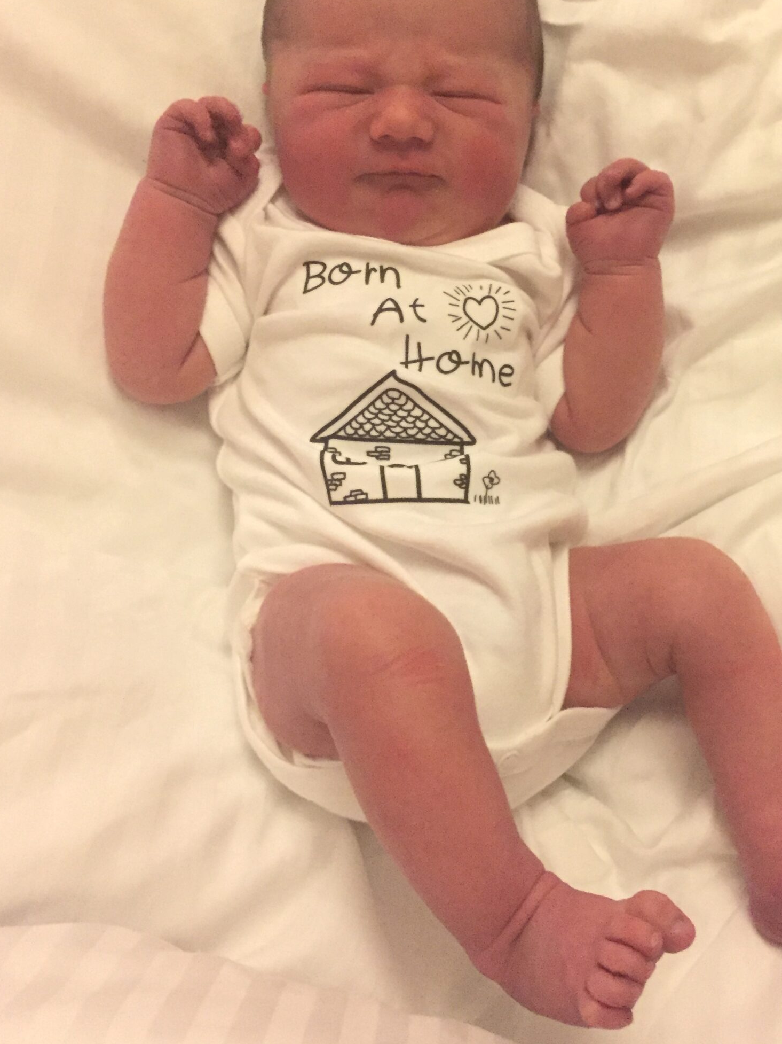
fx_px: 1145
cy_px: 447
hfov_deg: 37.5
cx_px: 483
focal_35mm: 38
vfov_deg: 48.8
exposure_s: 1/17
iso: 400
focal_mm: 4.15
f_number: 2.2
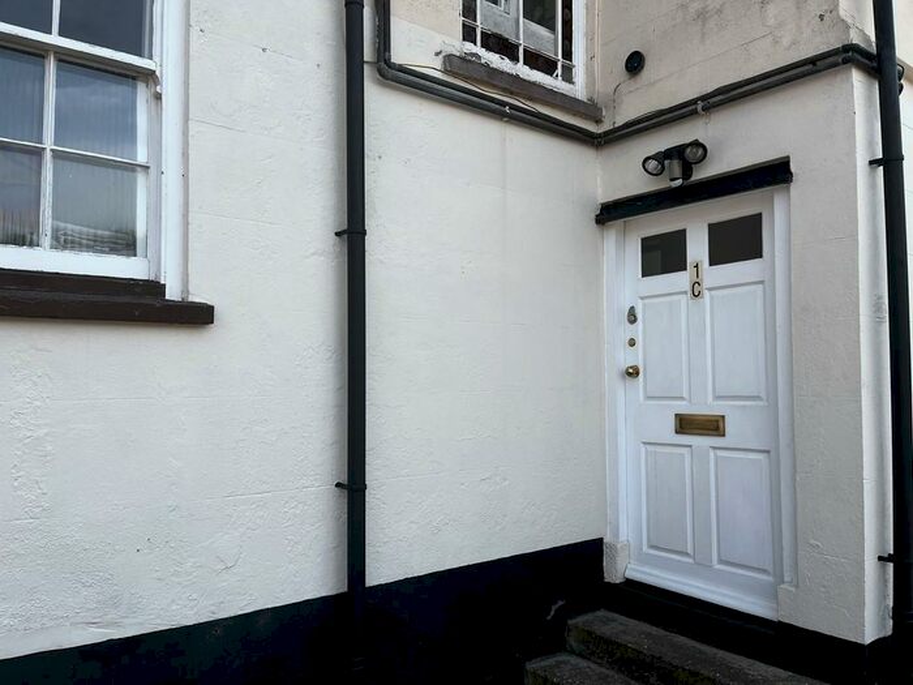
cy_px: 342
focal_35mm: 26
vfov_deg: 53.1
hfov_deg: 67.3
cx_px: 456
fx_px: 686
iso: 50
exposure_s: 1/1580
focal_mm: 5.1
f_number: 1.6
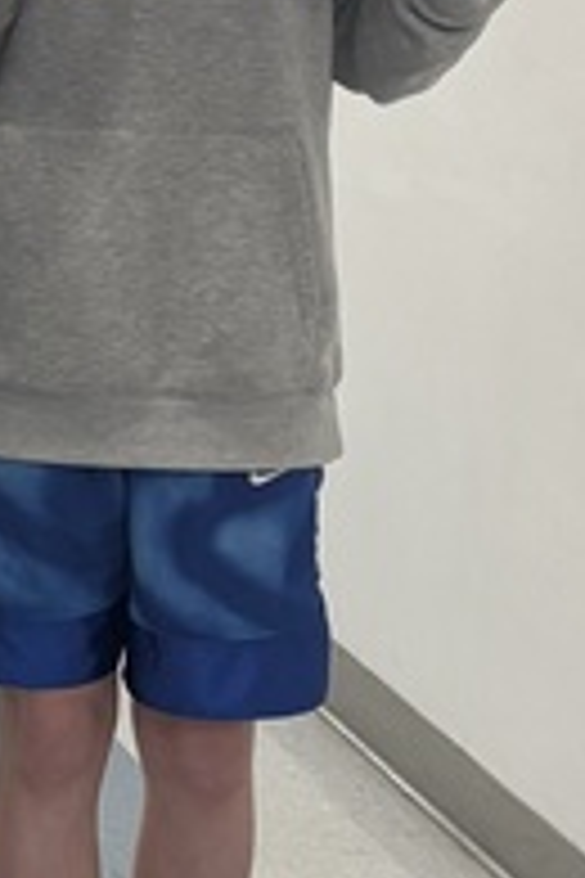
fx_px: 3461
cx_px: -693
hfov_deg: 8.9
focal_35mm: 142
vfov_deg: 14.4
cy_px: 450
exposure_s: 1/120
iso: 125
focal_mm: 5.96
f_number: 1.6
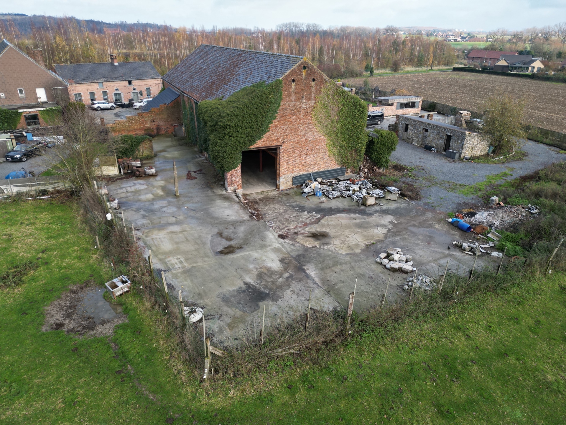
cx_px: 283
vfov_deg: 56.8
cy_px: 212
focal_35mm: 24
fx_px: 392
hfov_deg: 71.6
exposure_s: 1/640
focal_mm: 6.72
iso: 200
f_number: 1.7
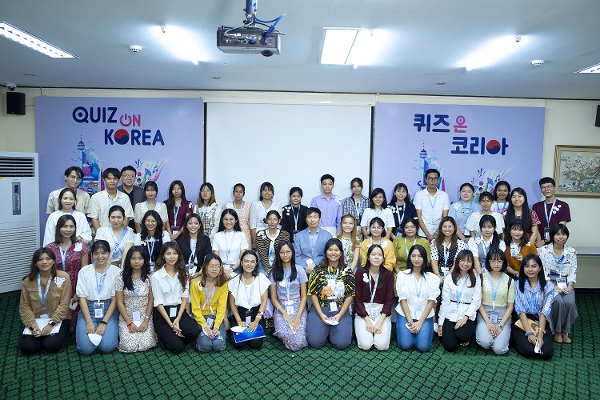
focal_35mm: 27
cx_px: 300
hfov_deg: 67.4
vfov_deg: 47.9
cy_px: 200
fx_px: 450
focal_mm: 18
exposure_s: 1/100
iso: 1250
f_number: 2.8
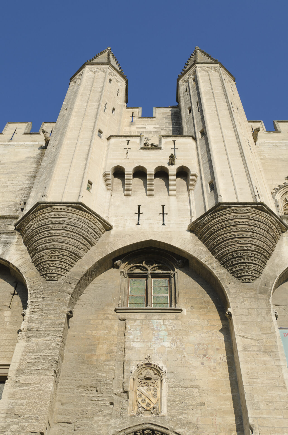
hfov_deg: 34.1
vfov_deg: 49.6
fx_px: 470
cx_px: 144
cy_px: 218
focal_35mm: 39
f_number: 9
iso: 100
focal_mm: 26
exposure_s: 1/320
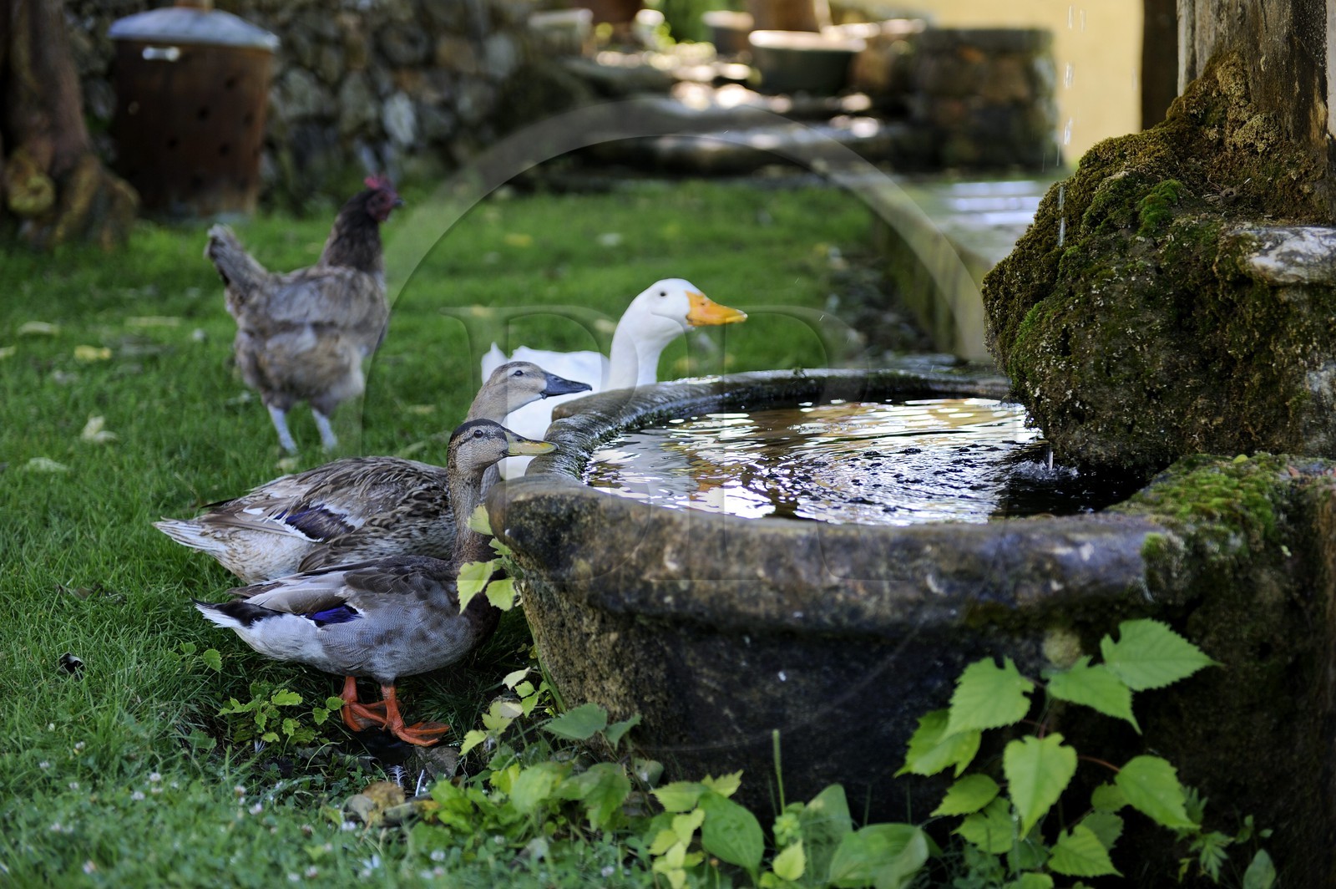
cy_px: 444
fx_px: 2596
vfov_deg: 19.4
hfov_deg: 28.9
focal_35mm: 70
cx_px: 668
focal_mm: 70
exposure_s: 1/160
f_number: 2.8
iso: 200
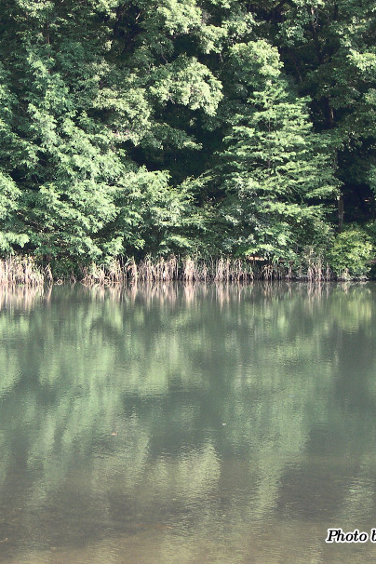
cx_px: 129
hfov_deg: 13.0
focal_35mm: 105
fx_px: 1645
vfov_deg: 19.5
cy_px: 269
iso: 100
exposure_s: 1/109
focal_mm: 15.3
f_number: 3.8
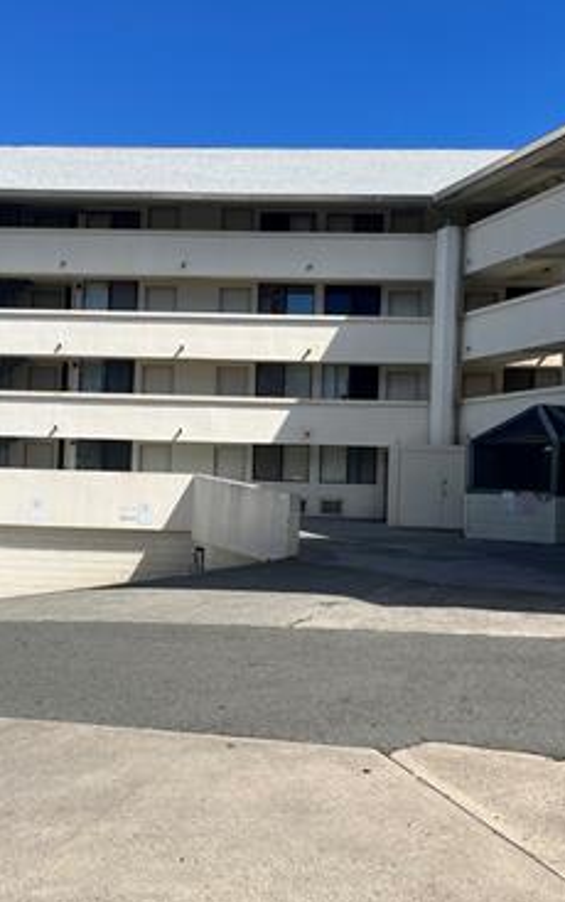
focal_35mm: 36
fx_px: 885
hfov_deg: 35.2
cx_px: 359
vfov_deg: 54.0
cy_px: 445
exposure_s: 1/4310
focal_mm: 5.1
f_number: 1.6
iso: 50
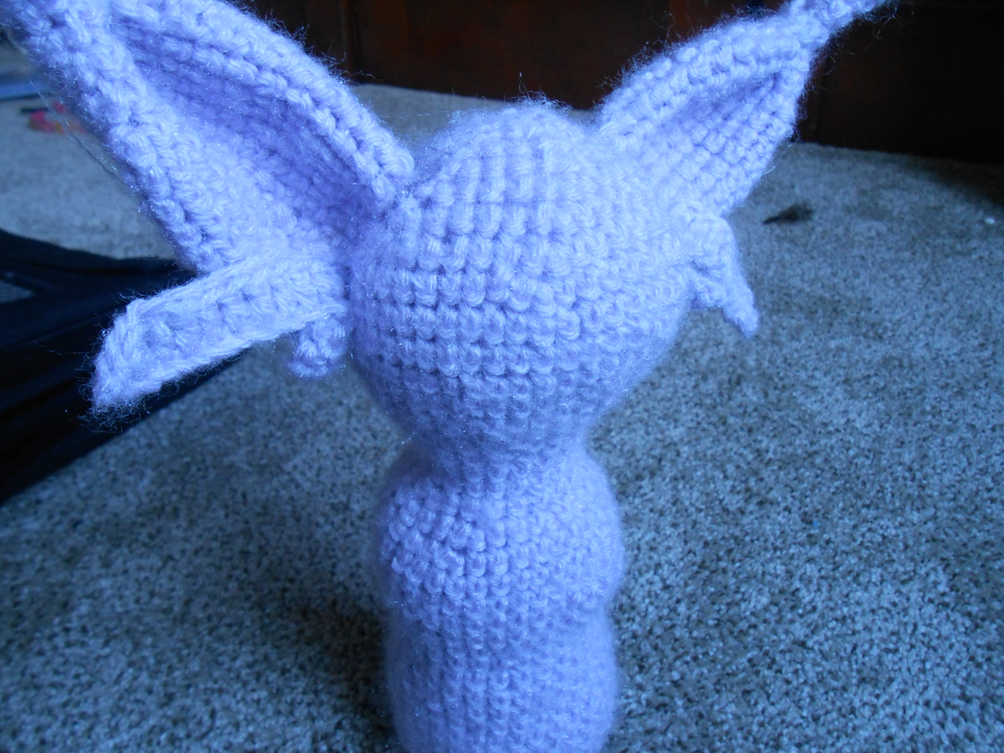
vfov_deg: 46.8
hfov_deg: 60.0
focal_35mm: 30
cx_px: 502
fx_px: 870
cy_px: 376
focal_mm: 5.3
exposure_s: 1/30
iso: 320
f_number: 3.8
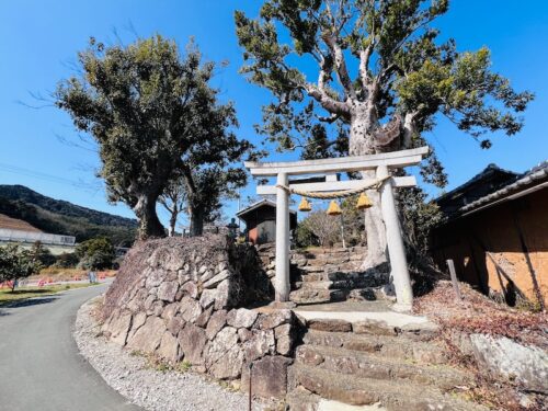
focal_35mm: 13
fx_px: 206
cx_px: 274
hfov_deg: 106.2
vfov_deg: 89.9
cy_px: 206
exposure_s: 1/1054
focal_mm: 1.57
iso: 32
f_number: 1.8
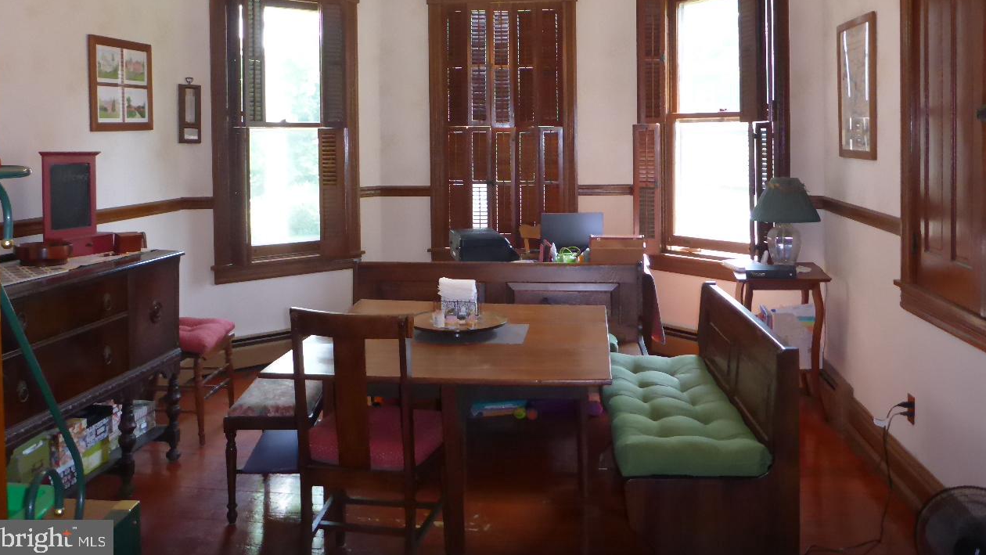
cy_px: 184
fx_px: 811
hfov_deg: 62.6
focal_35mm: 31
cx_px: 492
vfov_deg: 37.4
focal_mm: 4.9
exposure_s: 1/60
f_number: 3.3
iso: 320
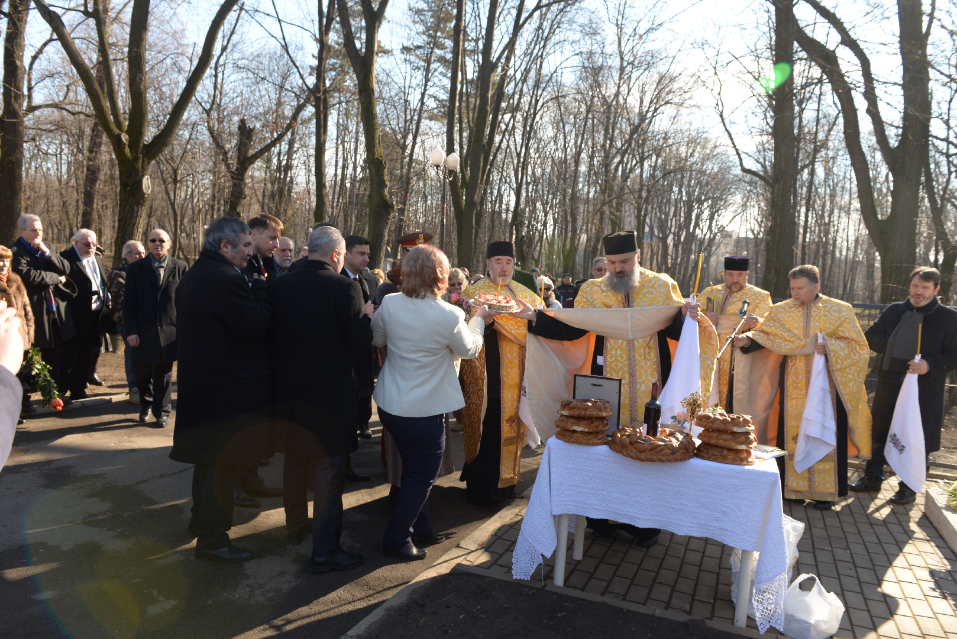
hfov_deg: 73.7
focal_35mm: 24
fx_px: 638
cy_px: 320
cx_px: 478
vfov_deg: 53.2
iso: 250
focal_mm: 24
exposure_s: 1/160
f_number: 6.3
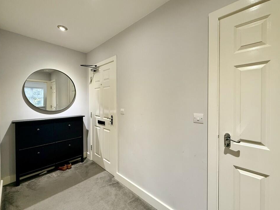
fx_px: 121
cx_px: 142
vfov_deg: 81.7
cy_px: 102
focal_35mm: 15
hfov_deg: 98.2
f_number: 2.2
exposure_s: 1/50
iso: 250
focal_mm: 2.22
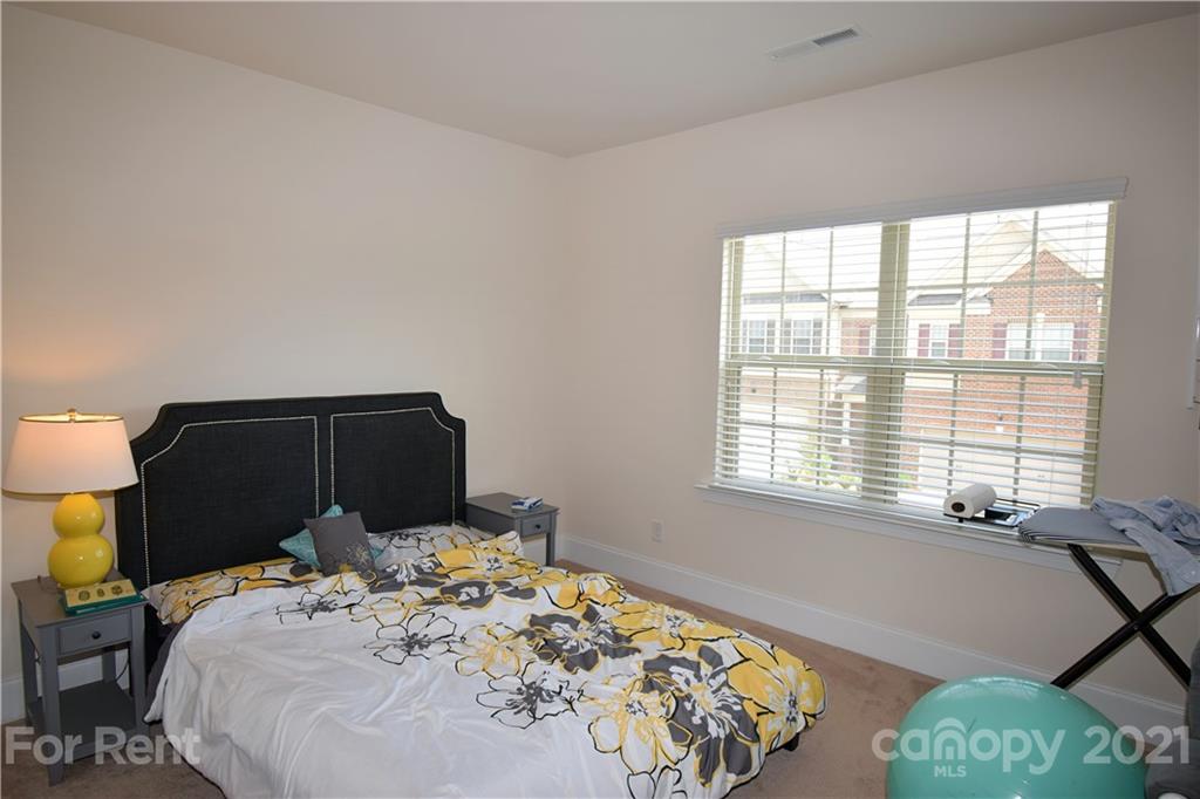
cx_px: 600
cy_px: 400
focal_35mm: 21
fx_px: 700
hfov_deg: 81.2
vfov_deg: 59.5
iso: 400
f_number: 5.6
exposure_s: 1/125
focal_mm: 14
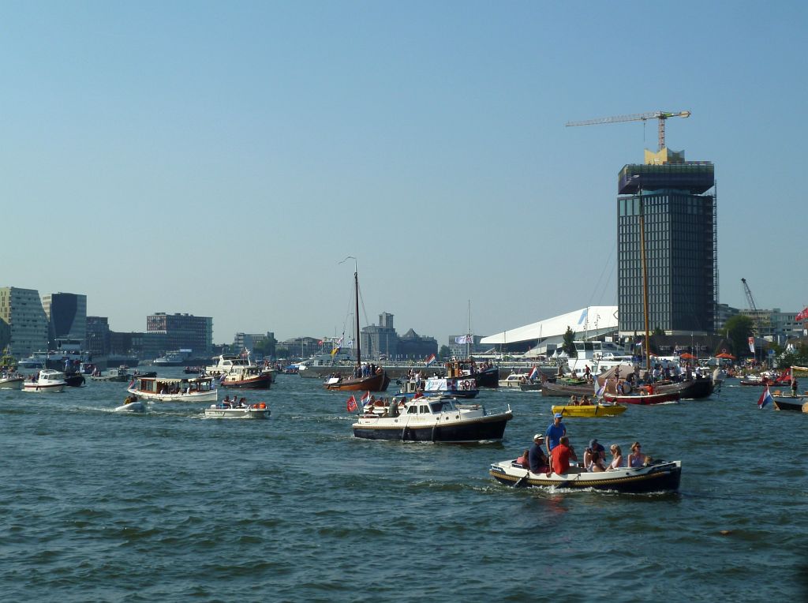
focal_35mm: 67
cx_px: 404
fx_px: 1561
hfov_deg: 29.0
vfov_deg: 21.9
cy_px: 302
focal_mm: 11
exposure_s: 1/500
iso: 80
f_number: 5.6
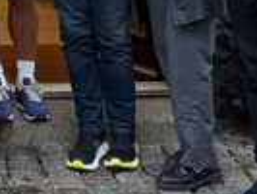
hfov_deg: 12.6
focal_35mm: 144
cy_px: -235
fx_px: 1070
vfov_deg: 9.4
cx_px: -193
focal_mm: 6.76
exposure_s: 1/50
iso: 320
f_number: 1.78
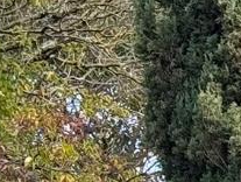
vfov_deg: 4.1
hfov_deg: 5.4
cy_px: 559
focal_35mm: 347
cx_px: 711
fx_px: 2420
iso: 100
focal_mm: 6.76
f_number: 1.78
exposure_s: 1/699
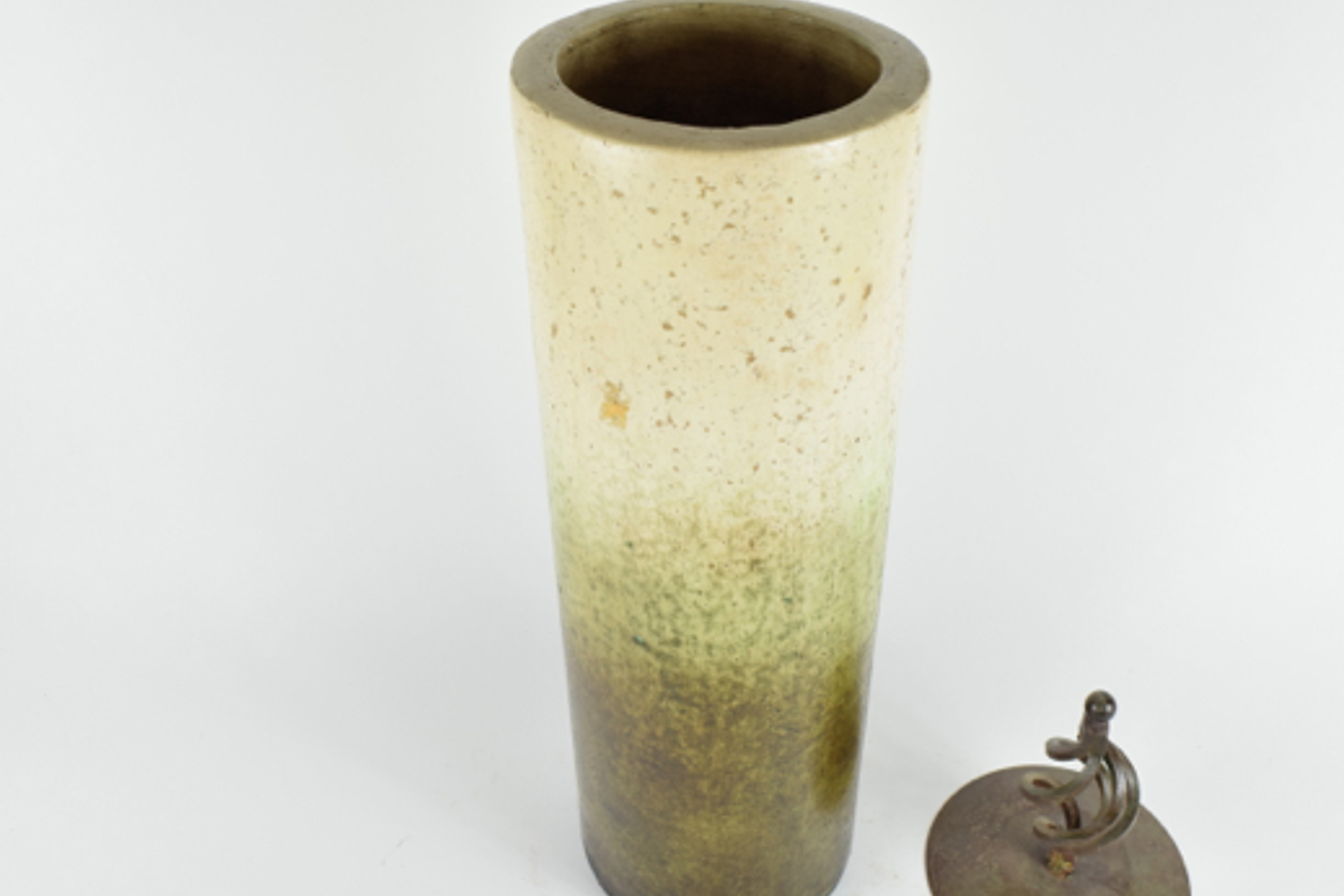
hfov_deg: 51.9
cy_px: 462
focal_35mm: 37
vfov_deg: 35.9
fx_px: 1381
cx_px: 694
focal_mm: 20
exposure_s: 1/125
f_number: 10
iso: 800
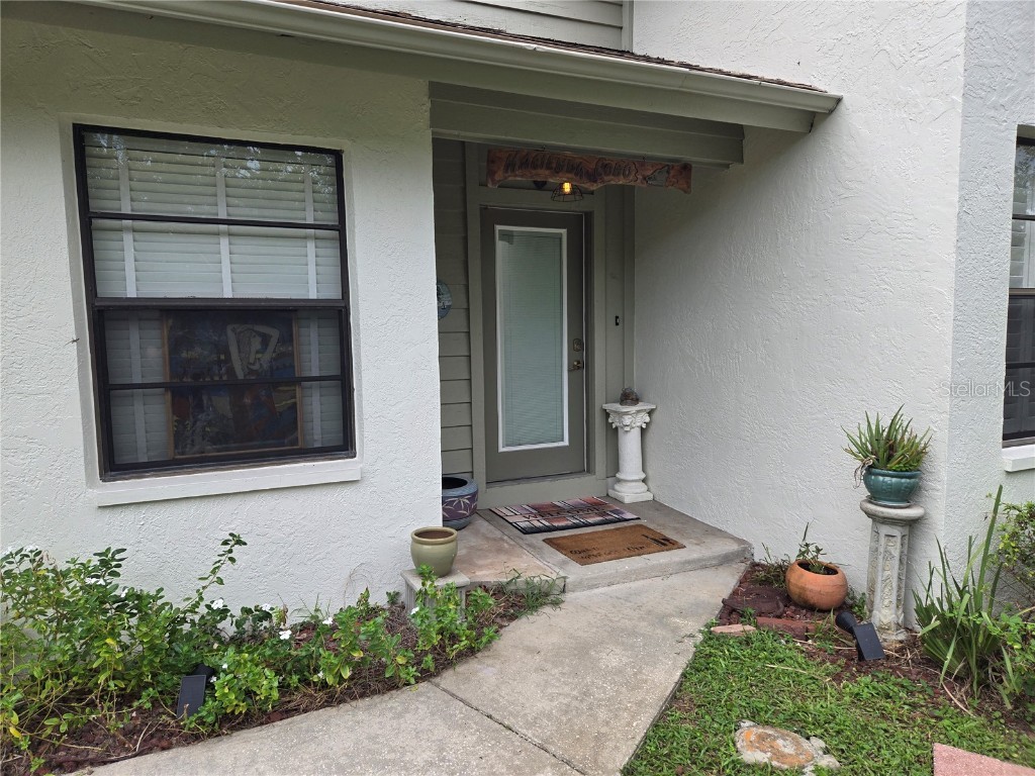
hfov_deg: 73.9
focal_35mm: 23
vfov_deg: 58.9
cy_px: 388
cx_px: 518
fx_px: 688
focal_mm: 5.4
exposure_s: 1/732
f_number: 1.8
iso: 25
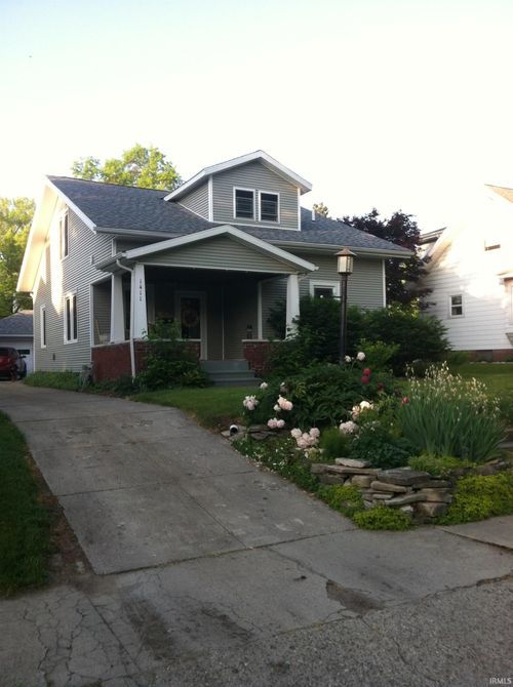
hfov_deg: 40.6
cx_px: 256
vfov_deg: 52.7
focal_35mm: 35
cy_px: 344
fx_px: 694
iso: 80
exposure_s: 1/169
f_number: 2.8
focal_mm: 3.85
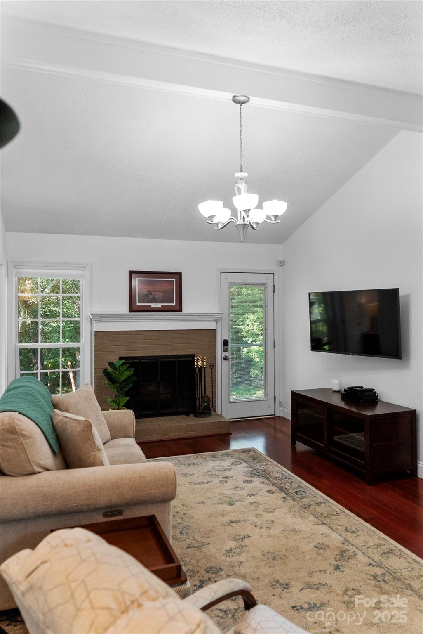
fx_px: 440
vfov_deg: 71.5
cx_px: 212
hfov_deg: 51.3
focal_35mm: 25
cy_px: 317
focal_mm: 25
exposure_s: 1/160
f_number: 4
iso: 1250
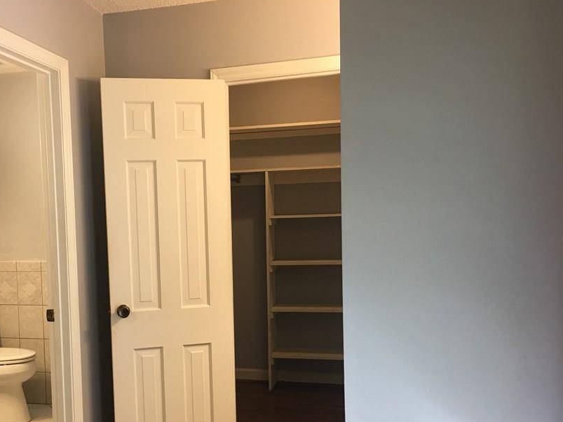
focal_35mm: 37
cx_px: 207
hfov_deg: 49.6
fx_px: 602
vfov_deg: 38.4
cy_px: 264
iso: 40
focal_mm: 4.15
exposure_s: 1/15
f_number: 2.2
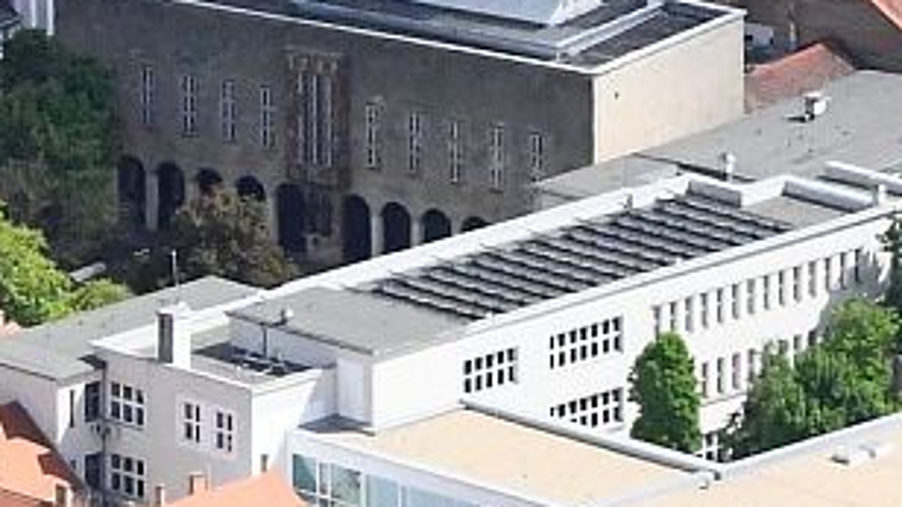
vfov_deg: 1.4
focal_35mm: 854
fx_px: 20418
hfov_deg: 2.5
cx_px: 457
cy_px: -845
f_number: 14
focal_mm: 105
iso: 5000
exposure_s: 1/3200
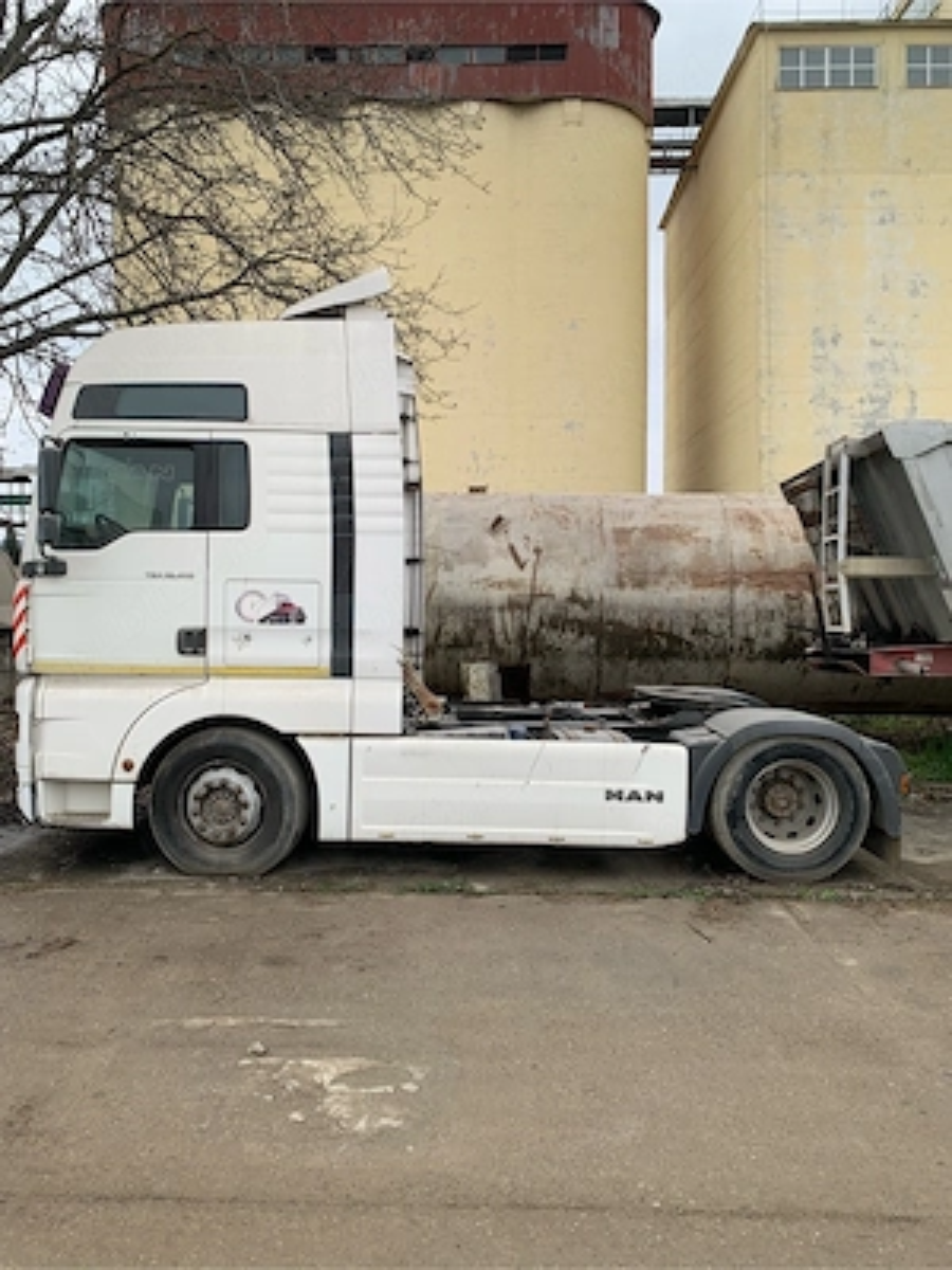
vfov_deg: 67.3
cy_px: 635
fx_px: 953
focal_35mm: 26
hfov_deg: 53.1
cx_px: 476
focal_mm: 4.25
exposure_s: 1/384
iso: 25
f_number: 1.8
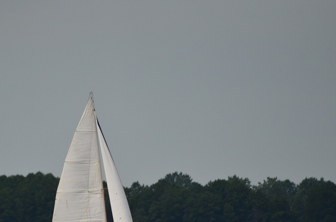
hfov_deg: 3.2
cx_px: 116
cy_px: 152
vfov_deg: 2.1
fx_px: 6014
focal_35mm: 646
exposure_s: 1/8000
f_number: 5.6
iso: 560
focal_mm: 300
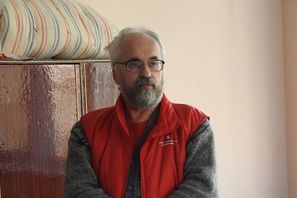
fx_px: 1312
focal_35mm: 159
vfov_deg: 8.6
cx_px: 148
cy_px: 192
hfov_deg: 12.9
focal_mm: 70
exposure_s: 1/60
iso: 500
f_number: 6.3
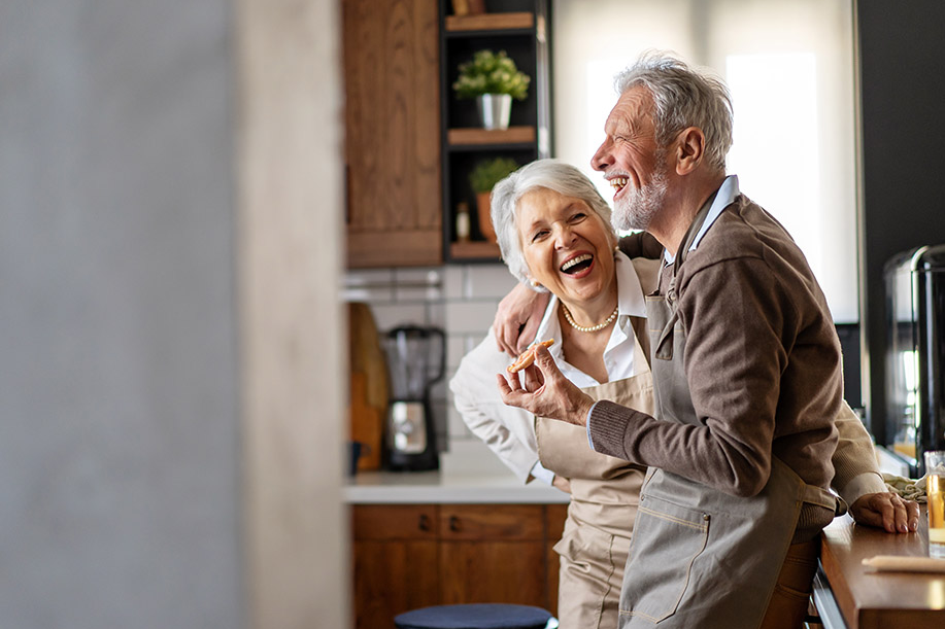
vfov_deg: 22.6
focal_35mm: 60
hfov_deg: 33.4
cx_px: 466
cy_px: 318
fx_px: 1575
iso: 640
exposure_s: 1/320
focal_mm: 55
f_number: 1.8
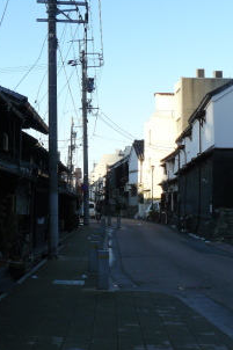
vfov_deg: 32.4
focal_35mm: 62
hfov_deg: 21.8
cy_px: 172
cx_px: 78
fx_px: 603
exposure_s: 1/250
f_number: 4
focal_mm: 6
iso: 100
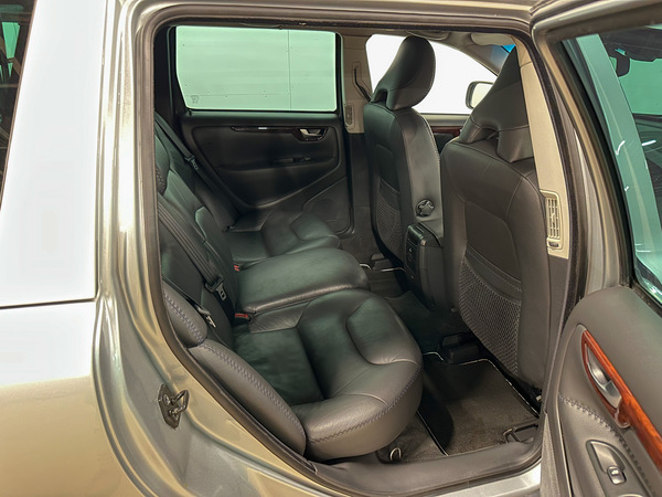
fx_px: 459
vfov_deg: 56.8
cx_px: 331
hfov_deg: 71.6
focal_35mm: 24
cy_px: 248
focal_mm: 6.86
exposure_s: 1/14
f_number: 1.78
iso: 2000
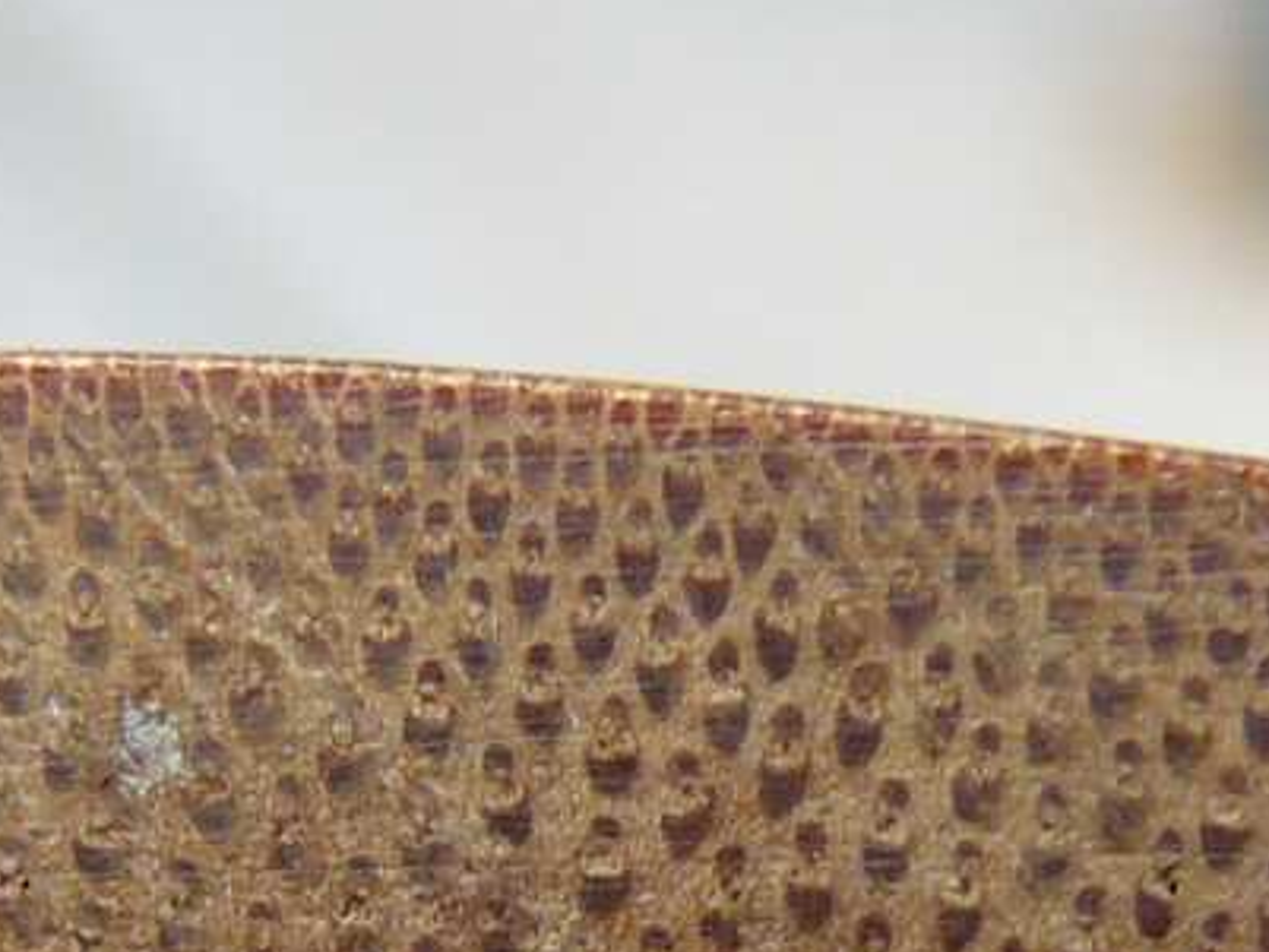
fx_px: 6747
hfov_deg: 10.7
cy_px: 1047
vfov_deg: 8.0
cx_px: 231
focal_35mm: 184
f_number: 2.8
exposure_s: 1/80
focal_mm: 6
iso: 100
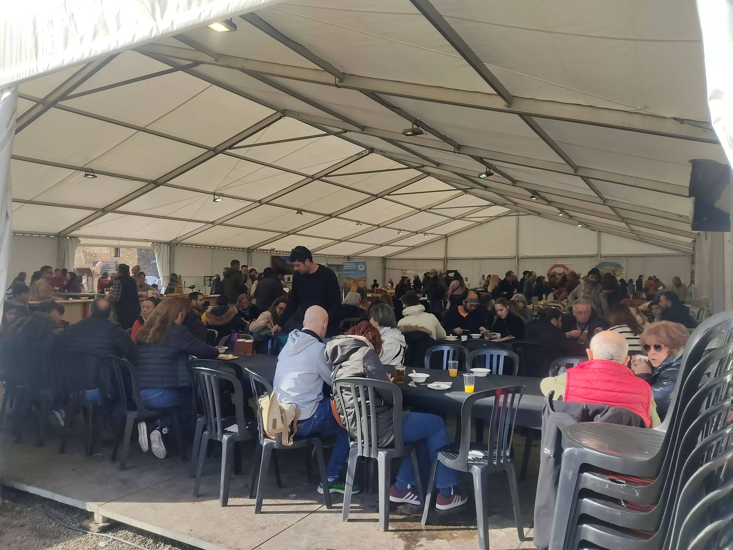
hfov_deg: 67.3
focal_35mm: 26
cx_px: 366
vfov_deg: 53.1
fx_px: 551
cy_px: 275
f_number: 1.79
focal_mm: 4.74
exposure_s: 1/780
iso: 100
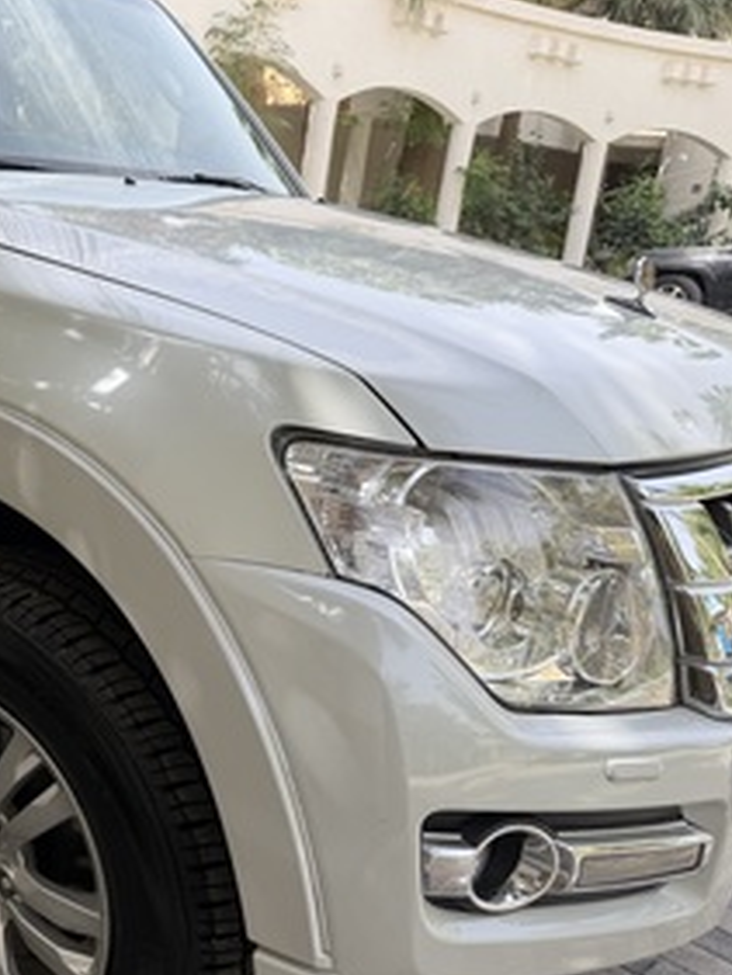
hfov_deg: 33.5
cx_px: -9
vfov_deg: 47.8
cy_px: 498
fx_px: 1099
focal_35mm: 39
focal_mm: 6.76
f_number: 1.78
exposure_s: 1/967
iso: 80
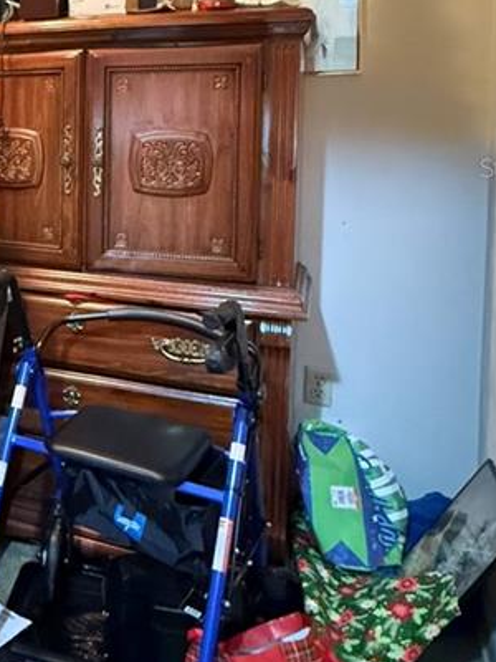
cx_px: -147
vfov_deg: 43.4
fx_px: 802
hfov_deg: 28.3
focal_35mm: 42
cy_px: 167
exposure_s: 1/24
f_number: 2.2
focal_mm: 2.22
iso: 2500
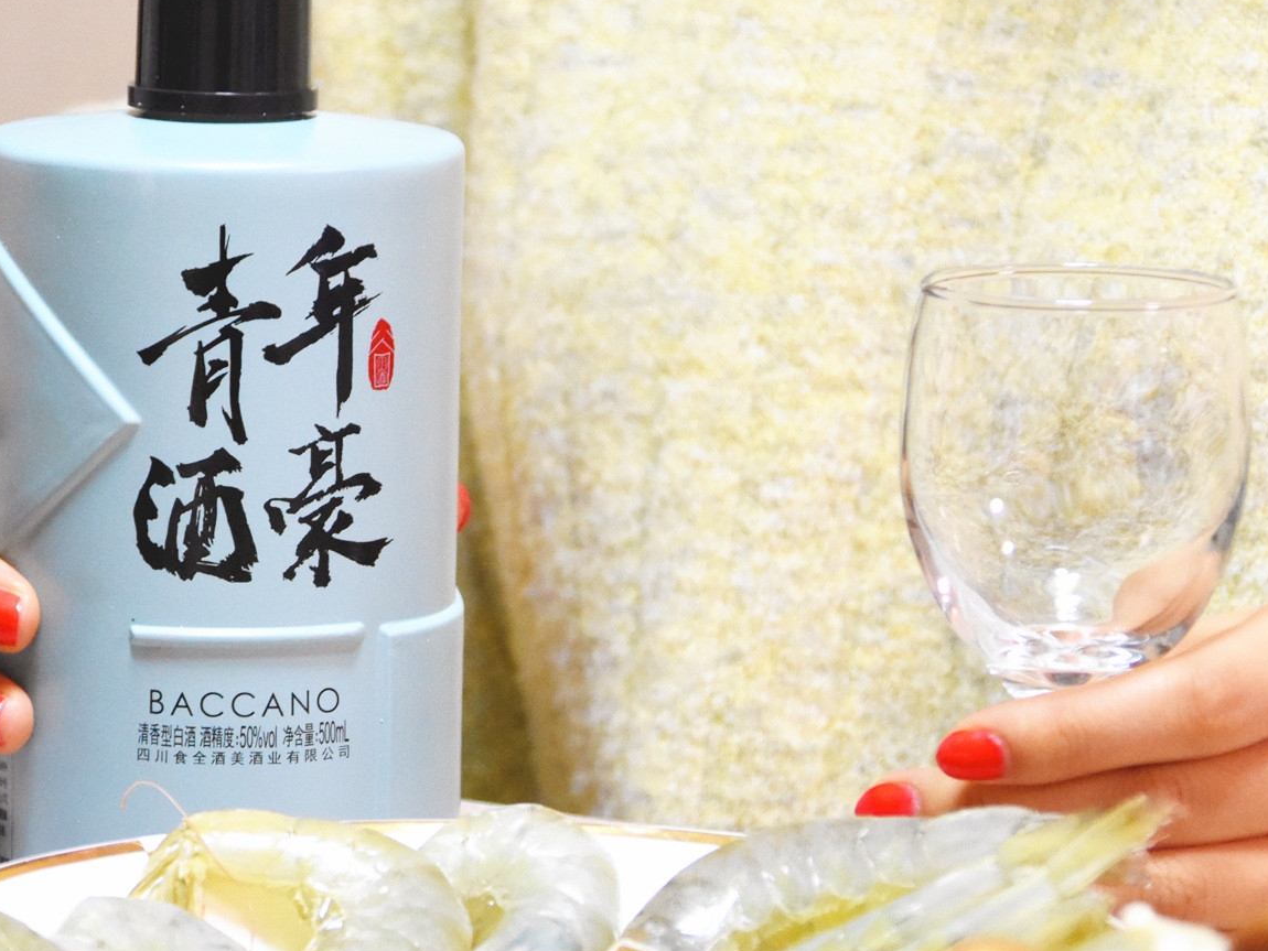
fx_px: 7584
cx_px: 276
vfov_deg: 7.2
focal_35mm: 207
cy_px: 569
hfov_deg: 9.5
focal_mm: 86
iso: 4000
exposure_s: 1/60
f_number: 7.1
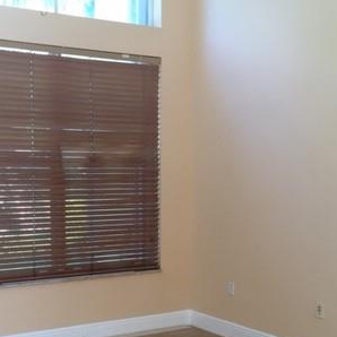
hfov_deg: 31.0
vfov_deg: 30.7
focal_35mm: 55
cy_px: 236
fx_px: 606
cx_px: 126
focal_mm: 4.15
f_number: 2.2
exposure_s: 1/60
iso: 40
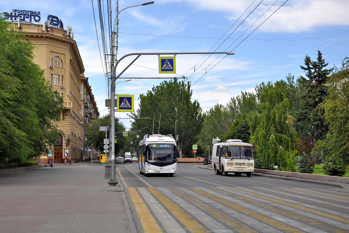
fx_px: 552
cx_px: 174
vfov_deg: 23.8
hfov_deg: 35.1
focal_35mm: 57
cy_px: 116
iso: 200
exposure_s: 1/500
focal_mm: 38
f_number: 8
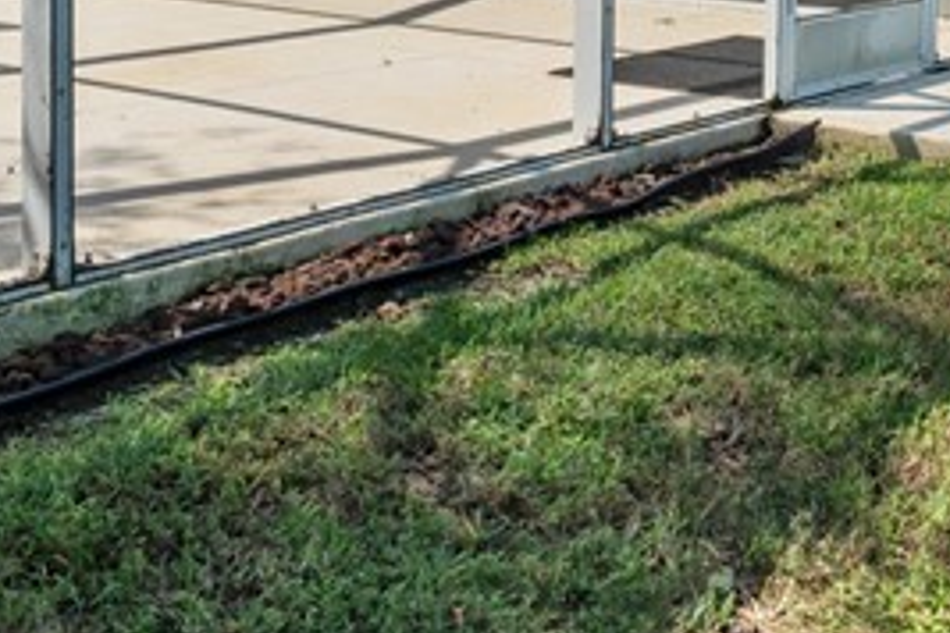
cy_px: -155
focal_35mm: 65
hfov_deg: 30.6
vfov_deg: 19.5
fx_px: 1715
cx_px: 658
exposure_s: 1/320
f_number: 9
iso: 200
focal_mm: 16
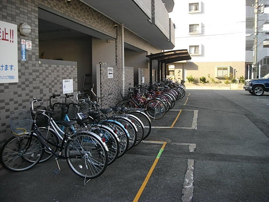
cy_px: 101
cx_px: 134
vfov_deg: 45.4
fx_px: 241
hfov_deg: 58.4
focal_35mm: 31
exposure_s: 1/200
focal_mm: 5.7
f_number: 2.9
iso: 100
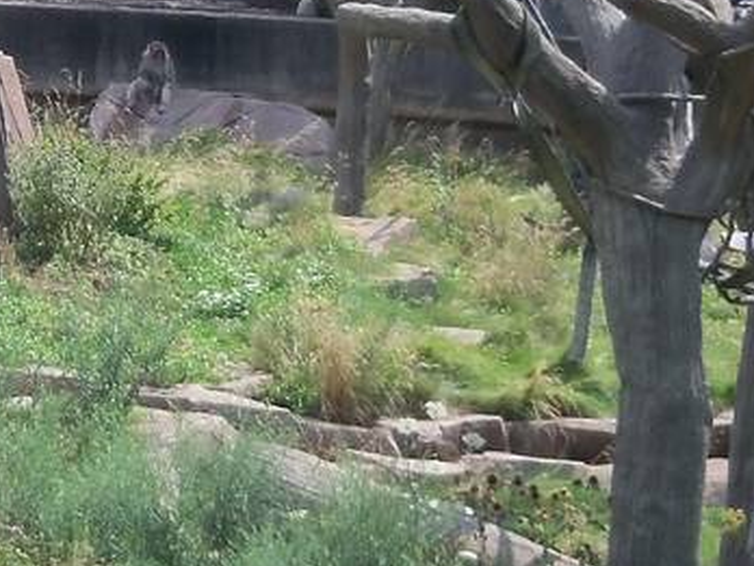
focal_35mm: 225
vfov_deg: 6.6
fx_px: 4901
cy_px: 54
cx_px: -199
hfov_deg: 8.7
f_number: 4.6
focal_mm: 8.7
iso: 64
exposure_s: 1/200
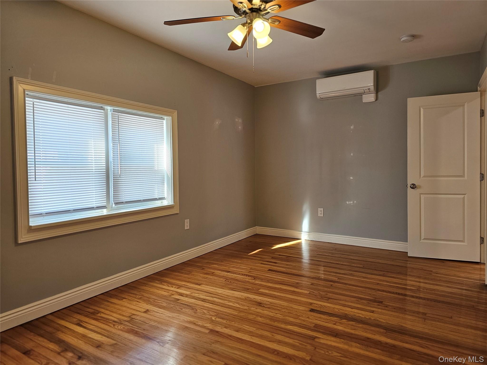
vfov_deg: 58.9
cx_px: 244
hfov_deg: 73.9
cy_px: 182
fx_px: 324
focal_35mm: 23
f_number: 1.7
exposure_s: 1/120
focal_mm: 6.3
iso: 125
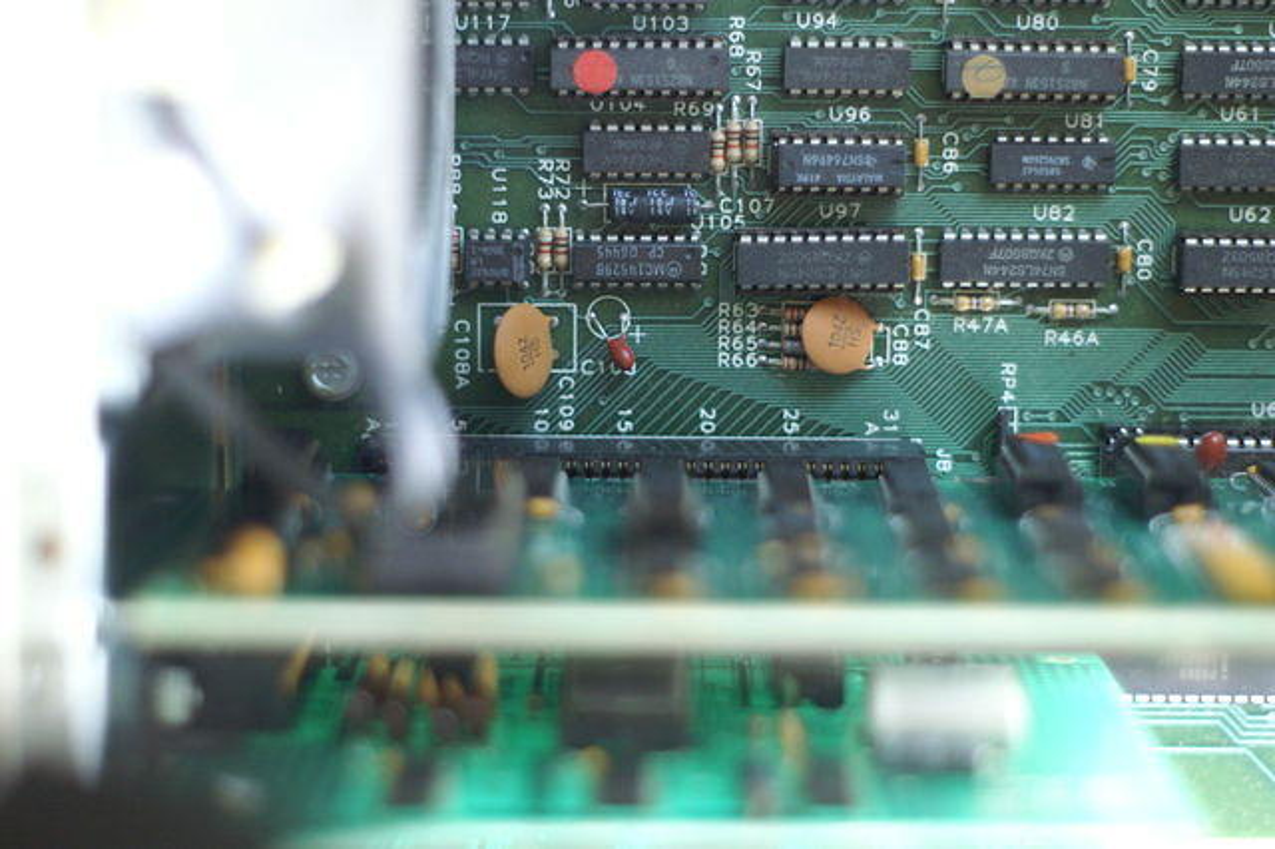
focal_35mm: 75
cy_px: 424
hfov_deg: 27.0
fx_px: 2655
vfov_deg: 18.2
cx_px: 638
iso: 800
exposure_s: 1/100
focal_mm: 50
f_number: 2
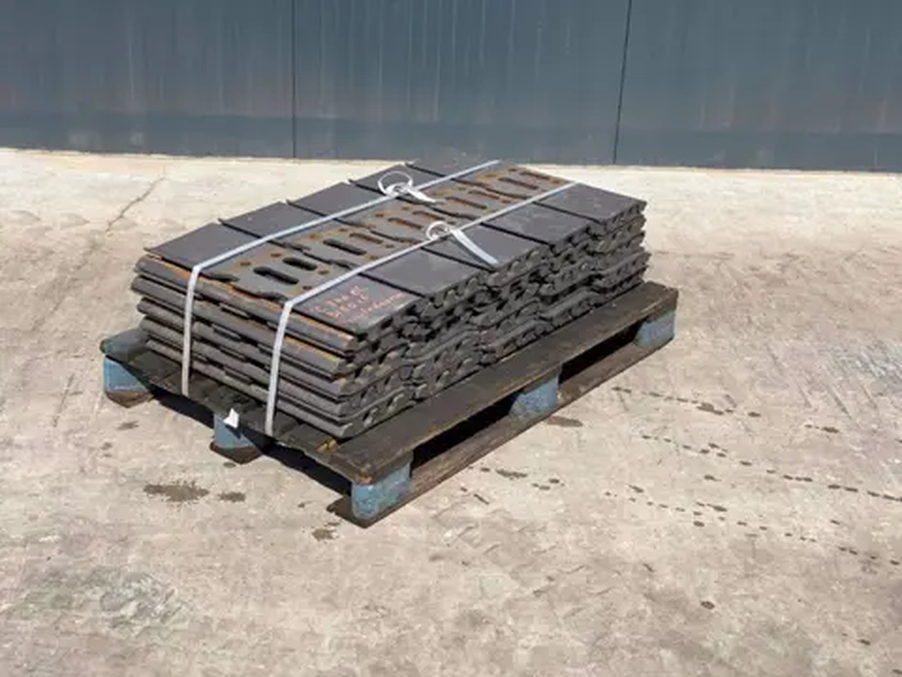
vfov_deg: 28.0
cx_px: 451
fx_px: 1355
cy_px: 338
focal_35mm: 52
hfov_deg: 36.8
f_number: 2
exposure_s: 1/1712
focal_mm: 6
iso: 20
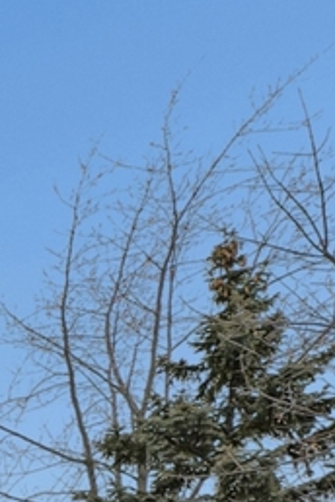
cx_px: -948
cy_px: 994
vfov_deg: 17.2
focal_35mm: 88
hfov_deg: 8.6
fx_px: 1228
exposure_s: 1/640
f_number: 2.8
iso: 100
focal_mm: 14
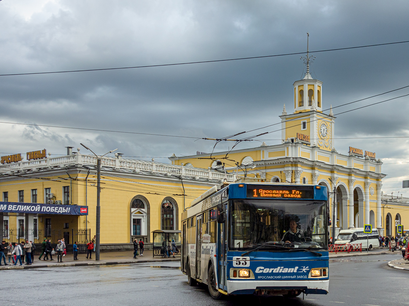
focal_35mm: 41
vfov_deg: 35.1
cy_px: 169
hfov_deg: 45.5
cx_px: 250
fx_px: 484
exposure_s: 1/250
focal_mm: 12.32
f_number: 4
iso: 125
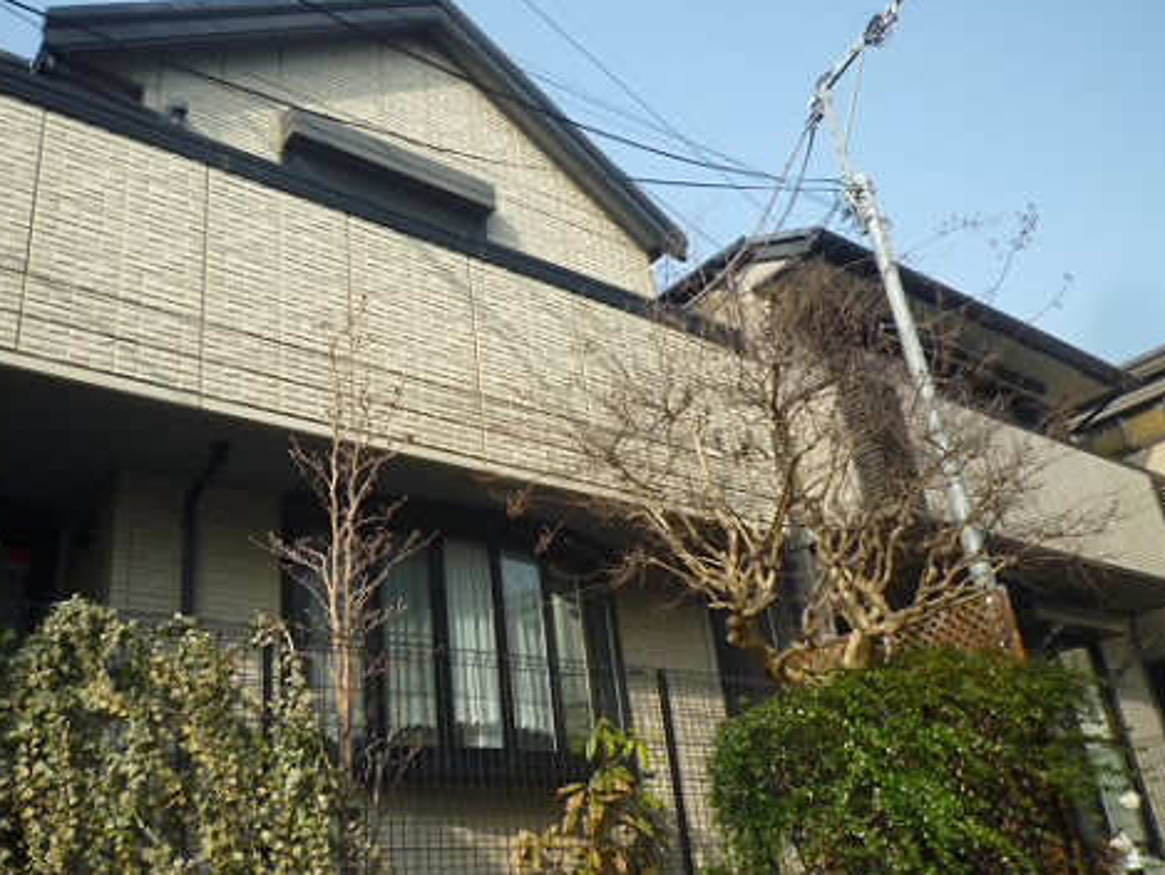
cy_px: 452
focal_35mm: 32
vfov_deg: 44.2
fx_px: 1077
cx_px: 477
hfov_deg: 56.4
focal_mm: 4.4
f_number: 3.2
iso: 100
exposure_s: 1/500
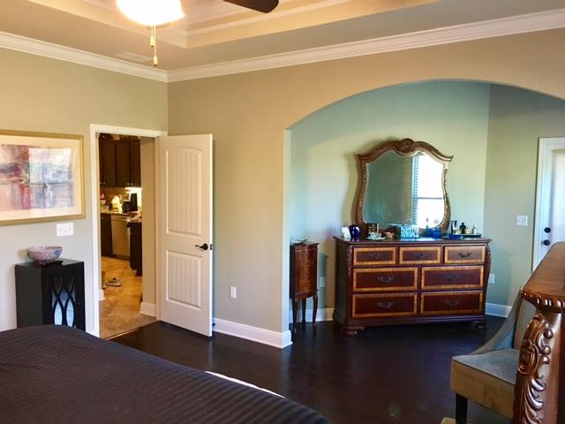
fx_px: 473
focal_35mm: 29
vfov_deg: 48.2
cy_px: 212
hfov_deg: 61.7
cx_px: 282
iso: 160
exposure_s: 1/30
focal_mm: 4.15
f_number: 2.2
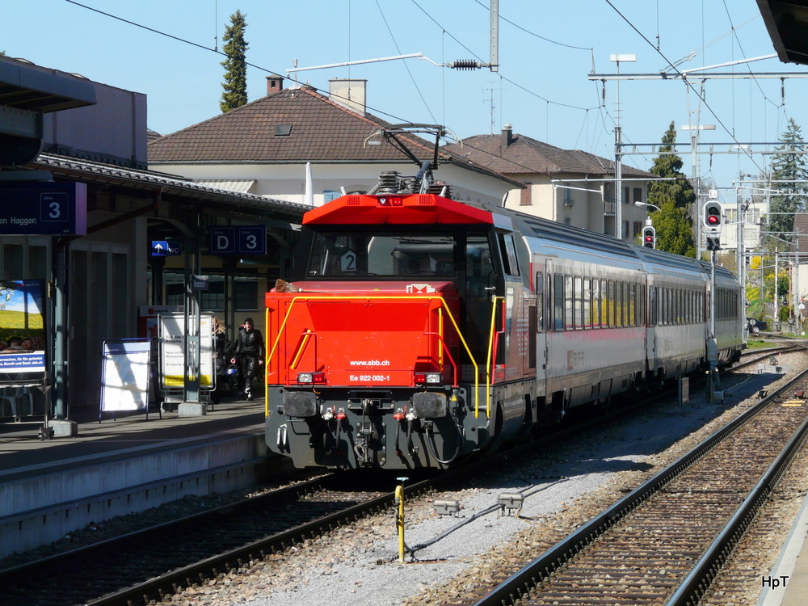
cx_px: 404
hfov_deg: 13.7
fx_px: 3361
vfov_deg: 10.3
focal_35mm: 144
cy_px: 303
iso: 100
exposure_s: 1/400
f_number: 6.3
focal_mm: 23.7
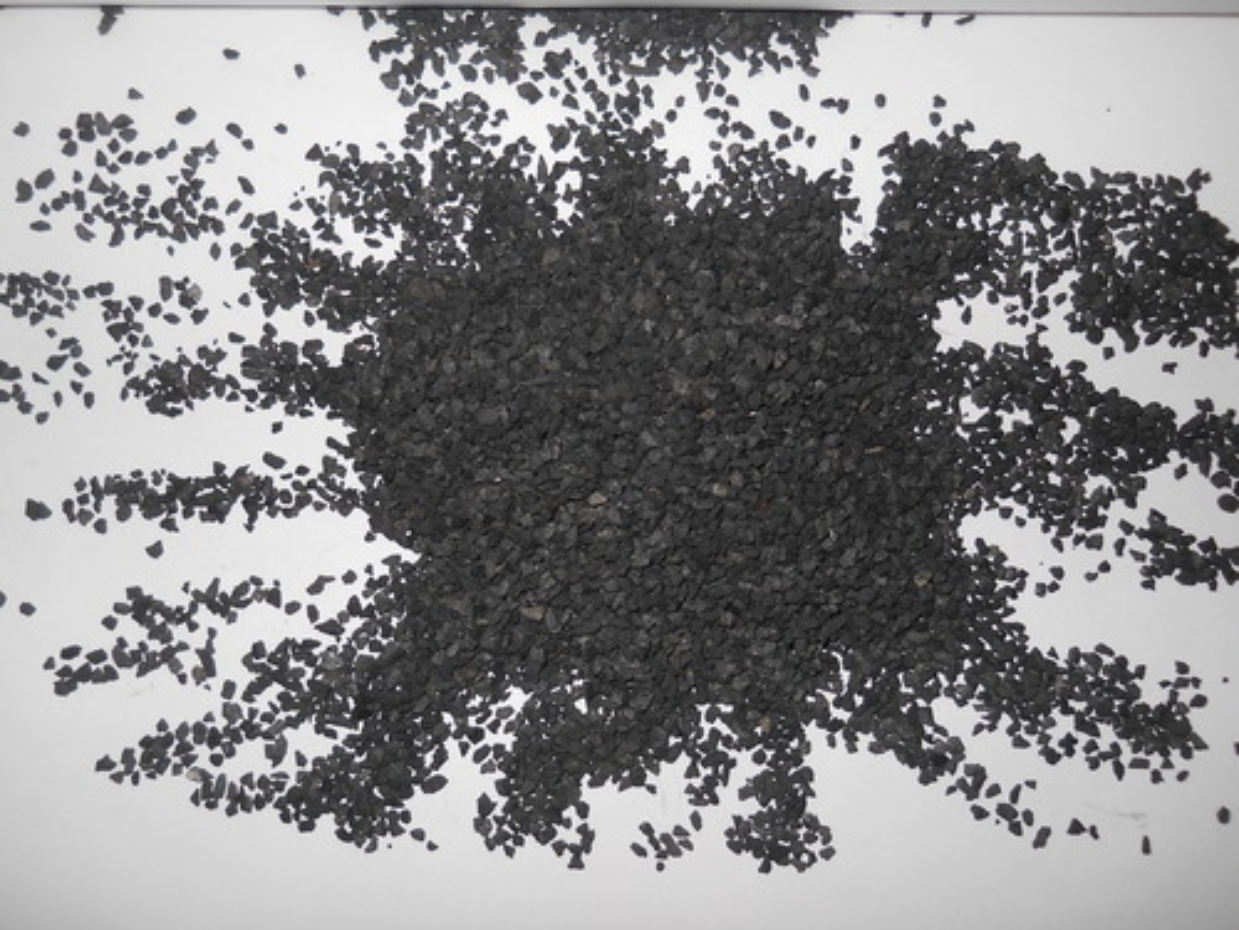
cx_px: 620
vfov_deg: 35.1
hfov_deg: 45.8
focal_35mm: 41
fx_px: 1468
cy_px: 465
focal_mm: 6.72
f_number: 5.5
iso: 80
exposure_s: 1/30
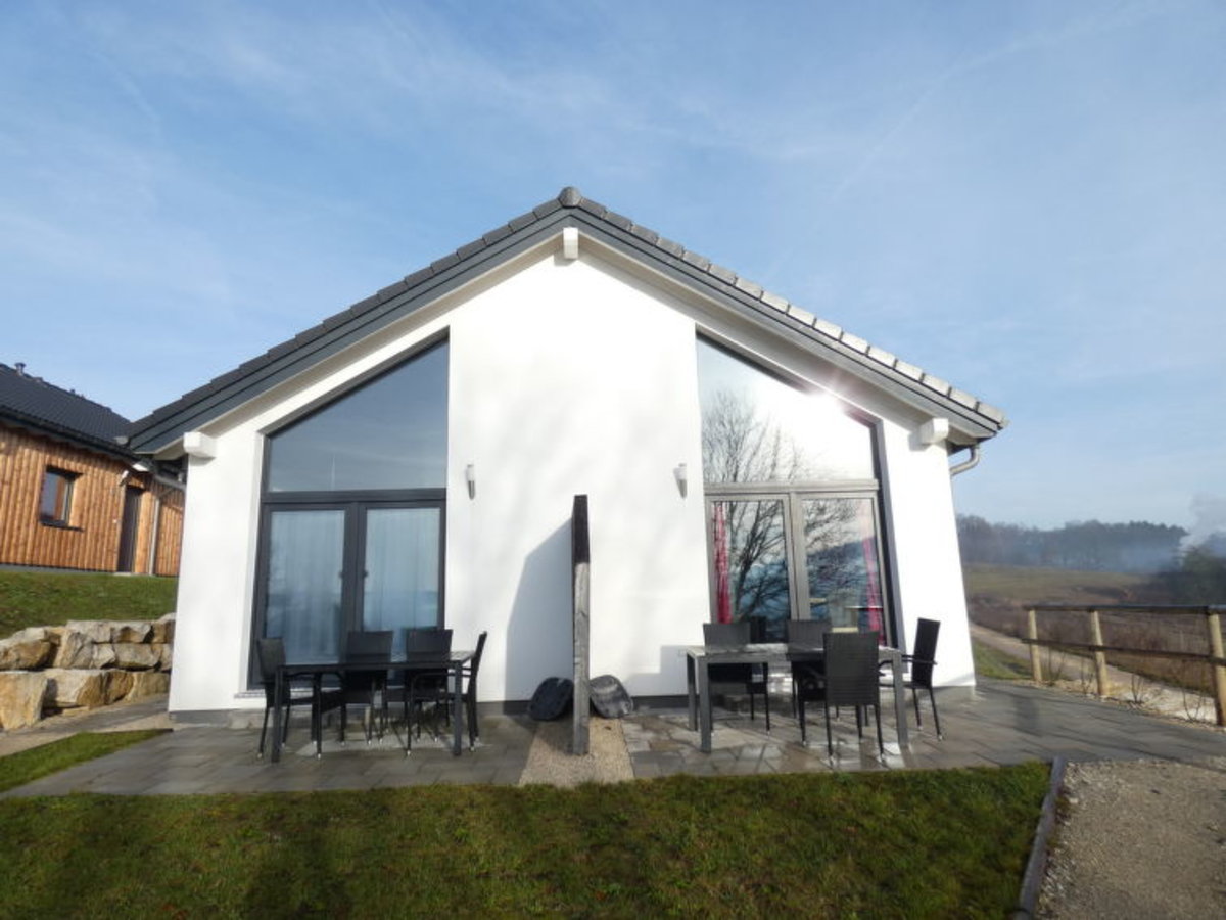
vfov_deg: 66.0
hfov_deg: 81.7
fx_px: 708
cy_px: 460
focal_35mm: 20
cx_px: 613
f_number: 2.8
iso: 80
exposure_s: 1/800
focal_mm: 3.6
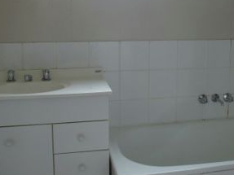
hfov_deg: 41.1
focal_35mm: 46
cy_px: 39
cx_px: 140
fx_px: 311
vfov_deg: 30.8
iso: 160
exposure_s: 1/60
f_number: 3.3
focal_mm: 4.3
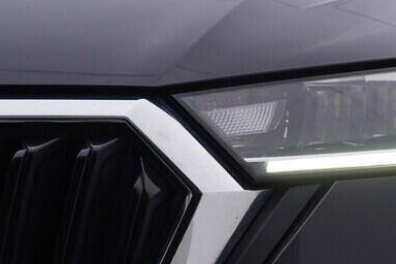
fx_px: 1056
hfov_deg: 20.1
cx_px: 455
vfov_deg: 14.0
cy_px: 273
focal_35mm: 96
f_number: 4.5
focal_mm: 24
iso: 125
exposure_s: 1/100
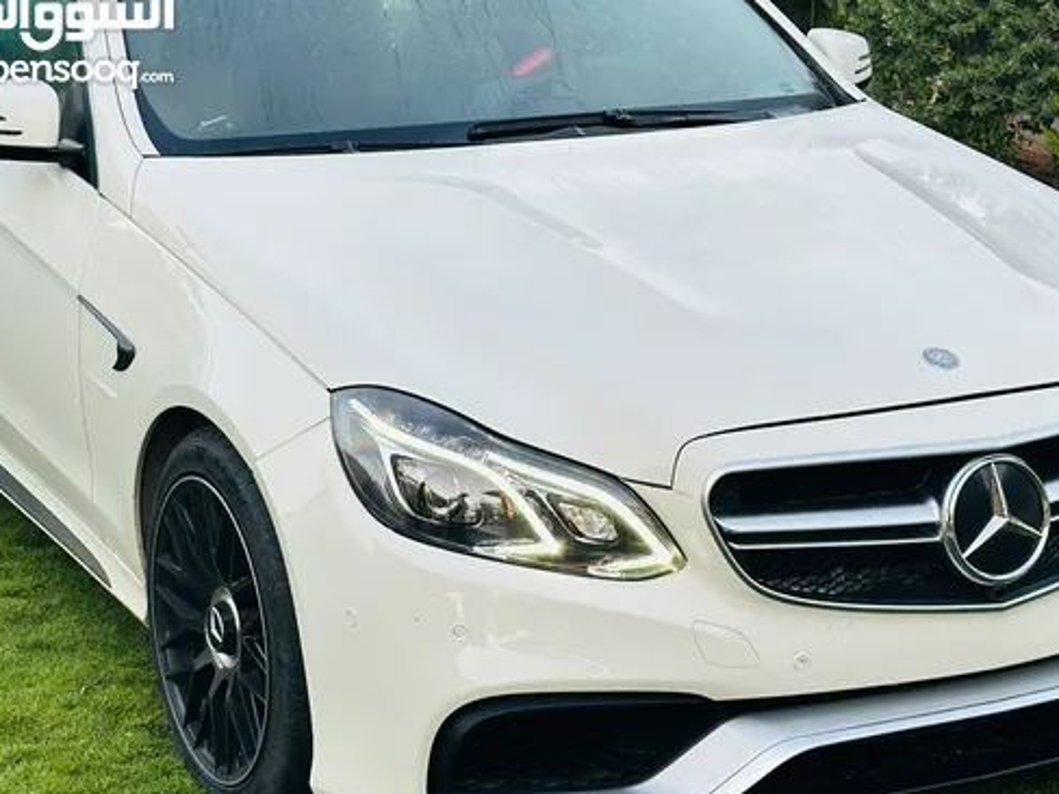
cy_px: 451
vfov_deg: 23.3
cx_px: 499
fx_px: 1927
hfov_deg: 30.7
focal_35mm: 63
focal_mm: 6.86
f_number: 1.78
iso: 80
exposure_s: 1/100
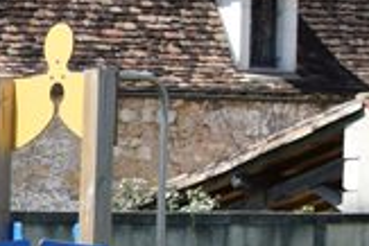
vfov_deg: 6.5
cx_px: -385
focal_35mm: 207
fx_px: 2124
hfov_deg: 9.3
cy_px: 430
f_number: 10
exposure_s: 1/400
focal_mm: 22
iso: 200
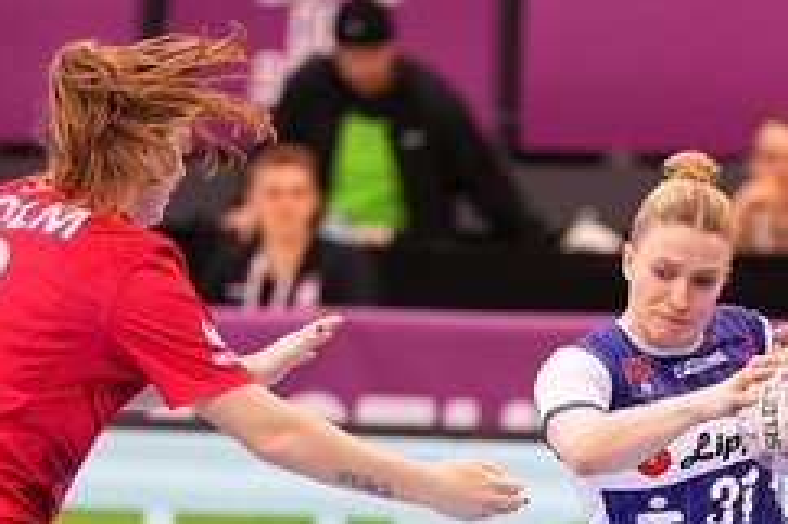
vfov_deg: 3.1
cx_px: 716
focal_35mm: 447
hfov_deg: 4.6
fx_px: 9777
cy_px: 679
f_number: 1.8
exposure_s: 1/1600
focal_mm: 135
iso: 2000
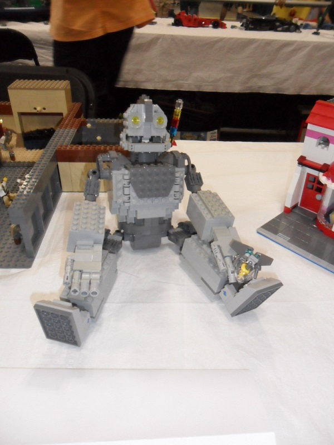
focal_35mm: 27
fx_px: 347
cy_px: 222
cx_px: 167
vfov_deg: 65.3
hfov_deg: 51.4
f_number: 3.5
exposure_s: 1/45
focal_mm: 4.9
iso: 320
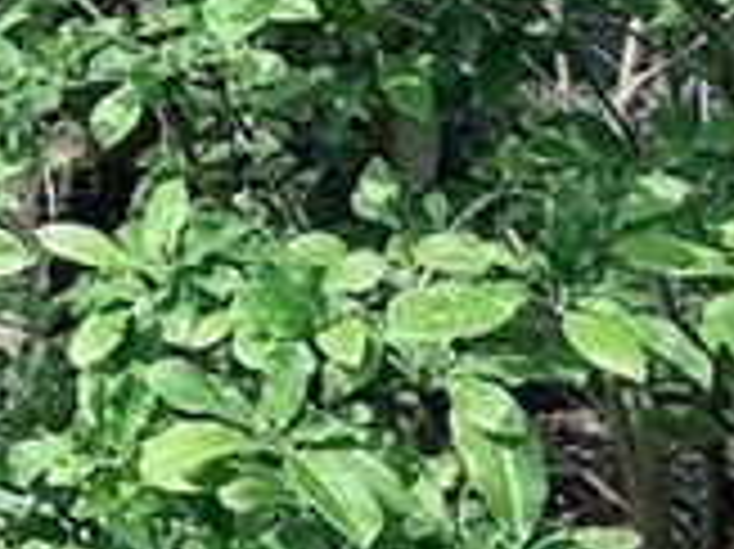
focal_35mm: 88
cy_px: -418
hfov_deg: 15.6
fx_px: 1865
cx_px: -878
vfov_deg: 14.8
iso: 50
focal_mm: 2.22
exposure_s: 1/1431
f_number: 2.2
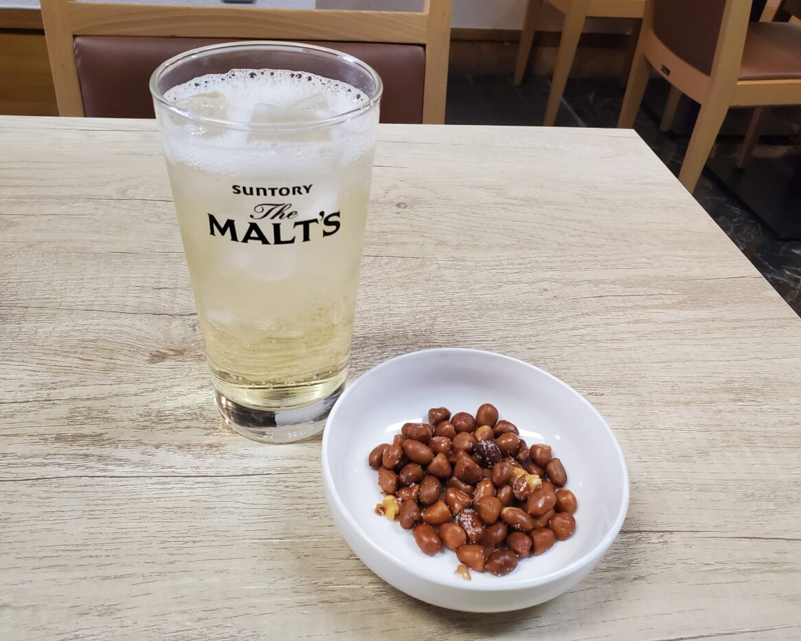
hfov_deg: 62.2
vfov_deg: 51.5
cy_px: 312
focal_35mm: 28
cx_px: 396
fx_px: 664
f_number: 2.4
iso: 400
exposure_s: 1/50
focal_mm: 4.3
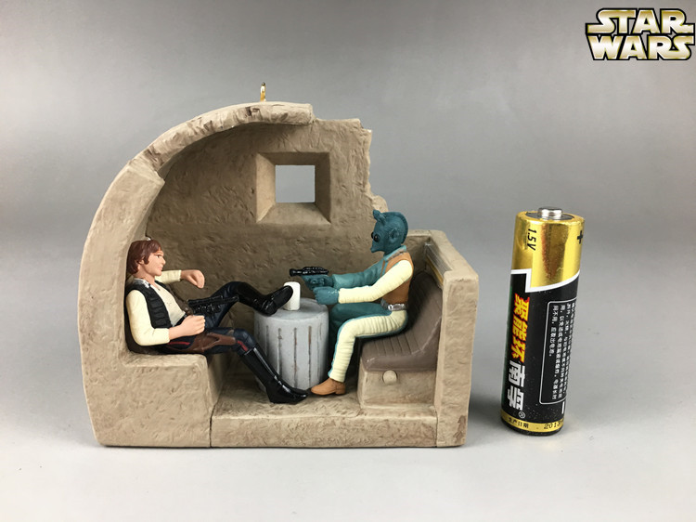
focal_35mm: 29
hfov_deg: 61.7
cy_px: 261
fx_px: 583
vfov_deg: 48.2
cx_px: 348
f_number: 2.2
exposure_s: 1/33
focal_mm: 4.15
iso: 50
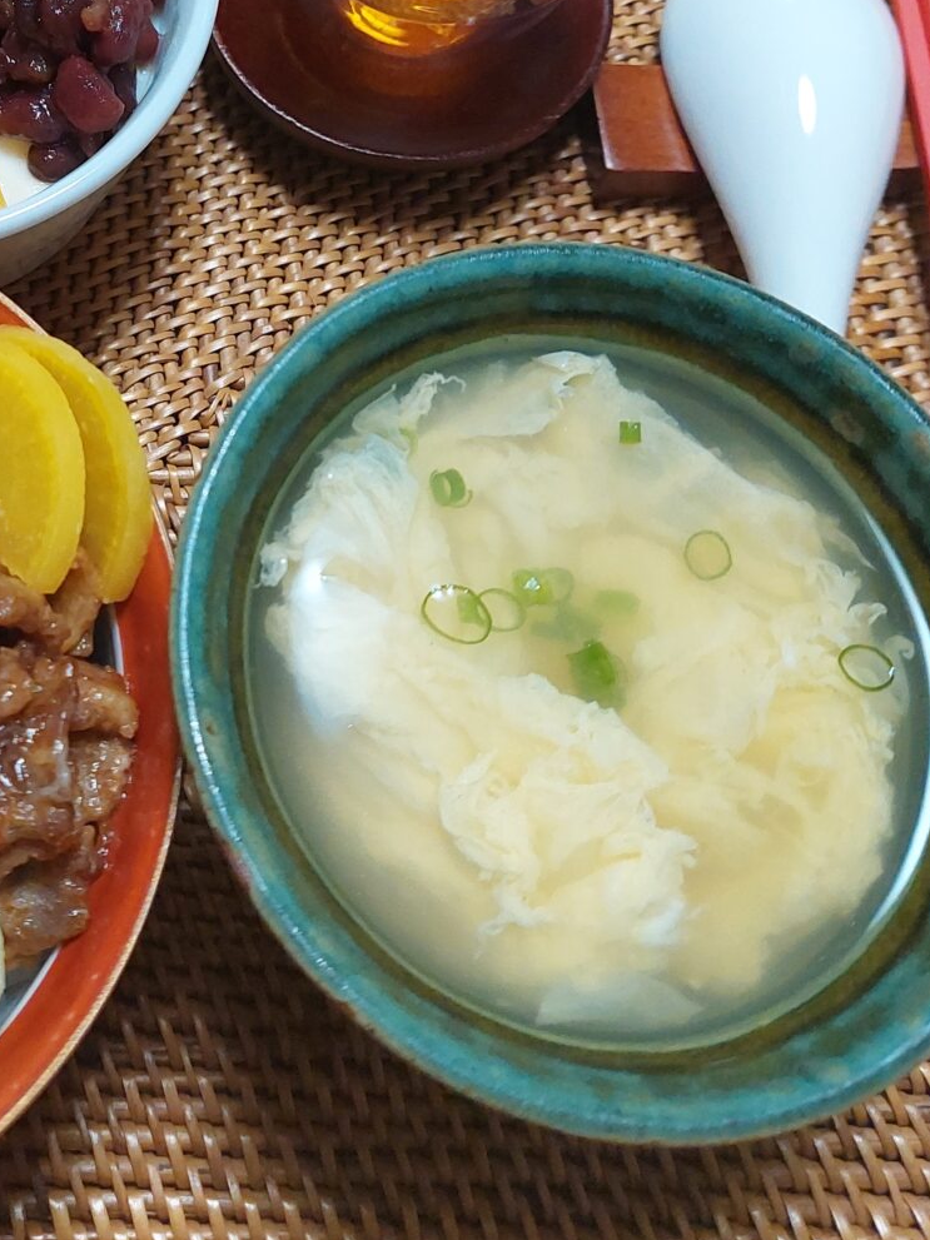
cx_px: 78
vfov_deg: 38.2
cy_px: 167
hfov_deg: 29.5
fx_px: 1684
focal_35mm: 47
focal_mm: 5.23
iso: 320
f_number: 1.8
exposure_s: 1/100
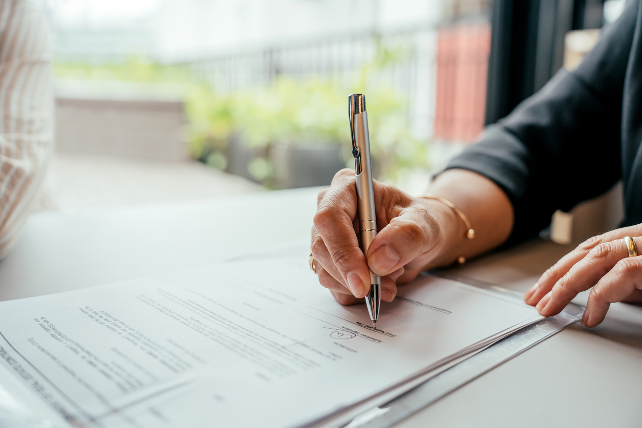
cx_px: 321
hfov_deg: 54.4
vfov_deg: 37.9
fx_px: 624
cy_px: 214
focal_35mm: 35
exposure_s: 1/250
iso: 200
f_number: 2.8
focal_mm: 35
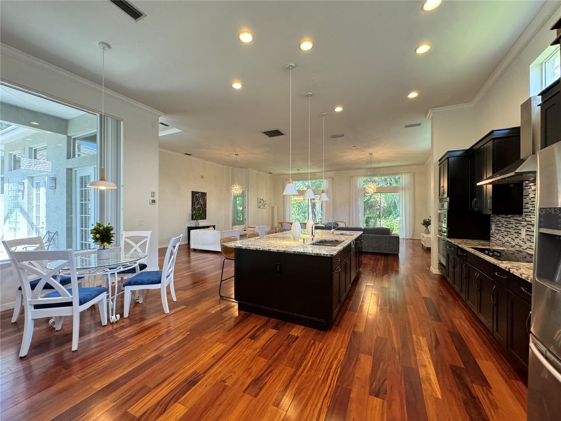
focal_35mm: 14
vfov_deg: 85.7
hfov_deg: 102.1
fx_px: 227
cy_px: 210
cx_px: 280
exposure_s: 1/120
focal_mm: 2.22
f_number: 2.2
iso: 320
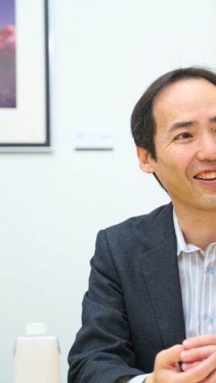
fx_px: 987
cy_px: 191
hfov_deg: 12.4
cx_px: 209
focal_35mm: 97
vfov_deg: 22.0
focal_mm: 61
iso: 800
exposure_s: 1/200
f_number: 2.8
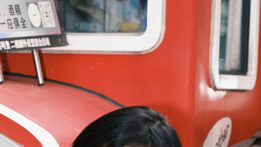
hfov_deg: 10.4
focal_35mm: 206
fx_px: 1426
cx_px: 51
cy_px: 273
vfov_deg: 5.8
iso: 200
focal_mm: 50
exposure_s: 1/200
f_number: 4
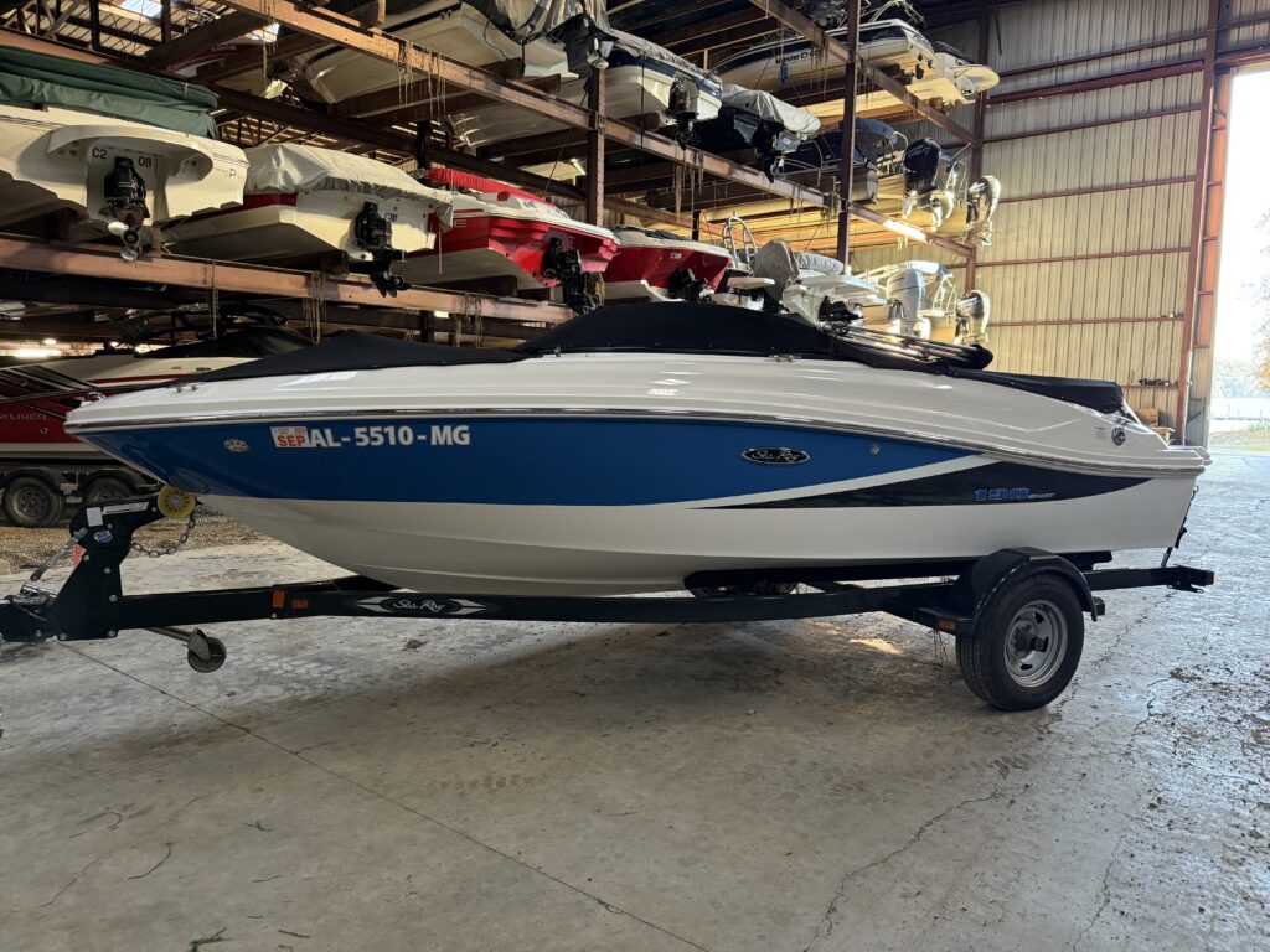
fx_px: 881
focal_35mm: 24
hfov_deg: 71.6
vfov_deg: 56.8
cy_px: 476
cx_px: 635
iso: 250
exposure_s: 1/60
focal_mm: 6.76
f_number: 1.78
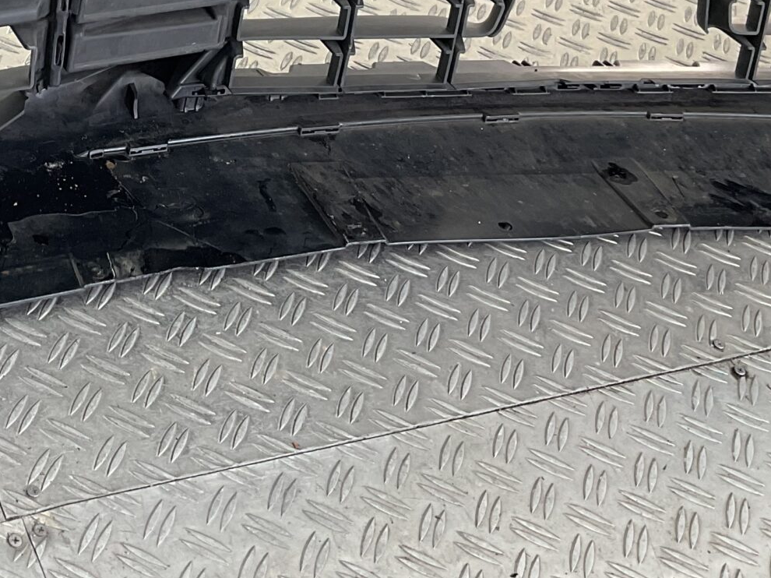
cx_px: 86
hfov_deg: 25.3
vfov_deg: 18.6
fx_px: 1670
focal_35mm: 75
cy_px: -115
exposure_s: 1/120
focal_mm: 3
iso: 25
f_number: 1.8
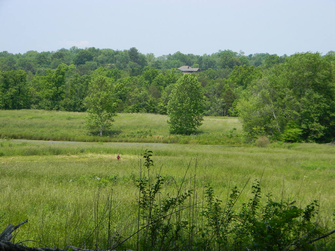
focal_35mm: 83
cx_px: 168
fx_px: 803
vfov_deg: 17.8
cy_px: 126
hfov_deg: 23.6
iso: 80
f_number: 4.5
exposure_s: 1/420
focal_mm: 15.1
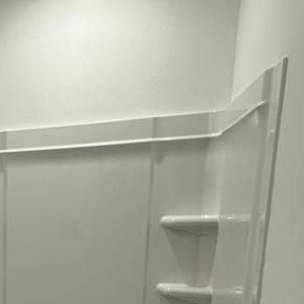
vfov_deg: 35.2
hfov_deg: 32.3
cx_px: -53
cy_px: 296
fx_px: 437
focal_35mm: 44
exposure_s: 1/120
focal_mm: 2.22
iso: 160
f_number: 2.2
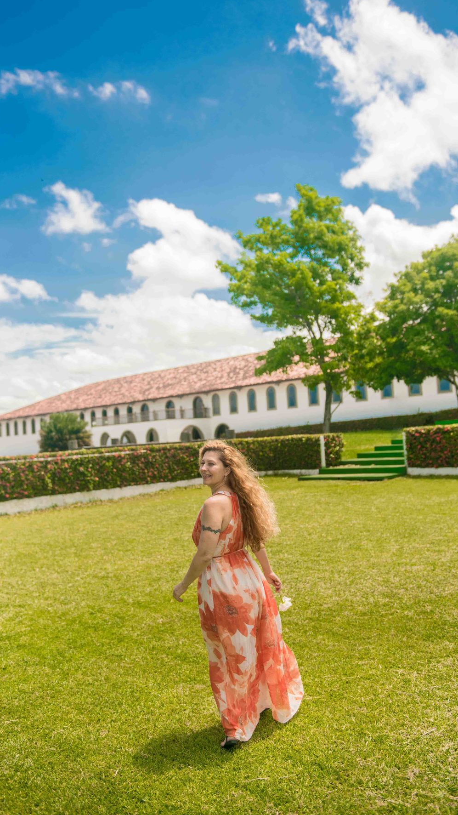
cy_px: 405
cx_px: 232
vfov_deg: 58.0
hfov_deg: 34.6
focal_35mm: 34
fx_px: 734
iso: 100
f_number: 2.8
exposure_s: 1/4000
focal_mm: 32
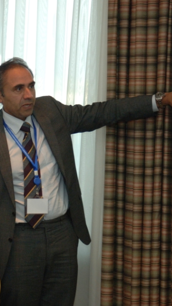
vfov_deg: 18.8
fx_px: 924
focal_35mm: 114
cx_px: 30
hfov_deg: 10.6
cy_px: 153
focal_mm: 48
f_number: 2.8
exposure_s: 1/80
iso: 800
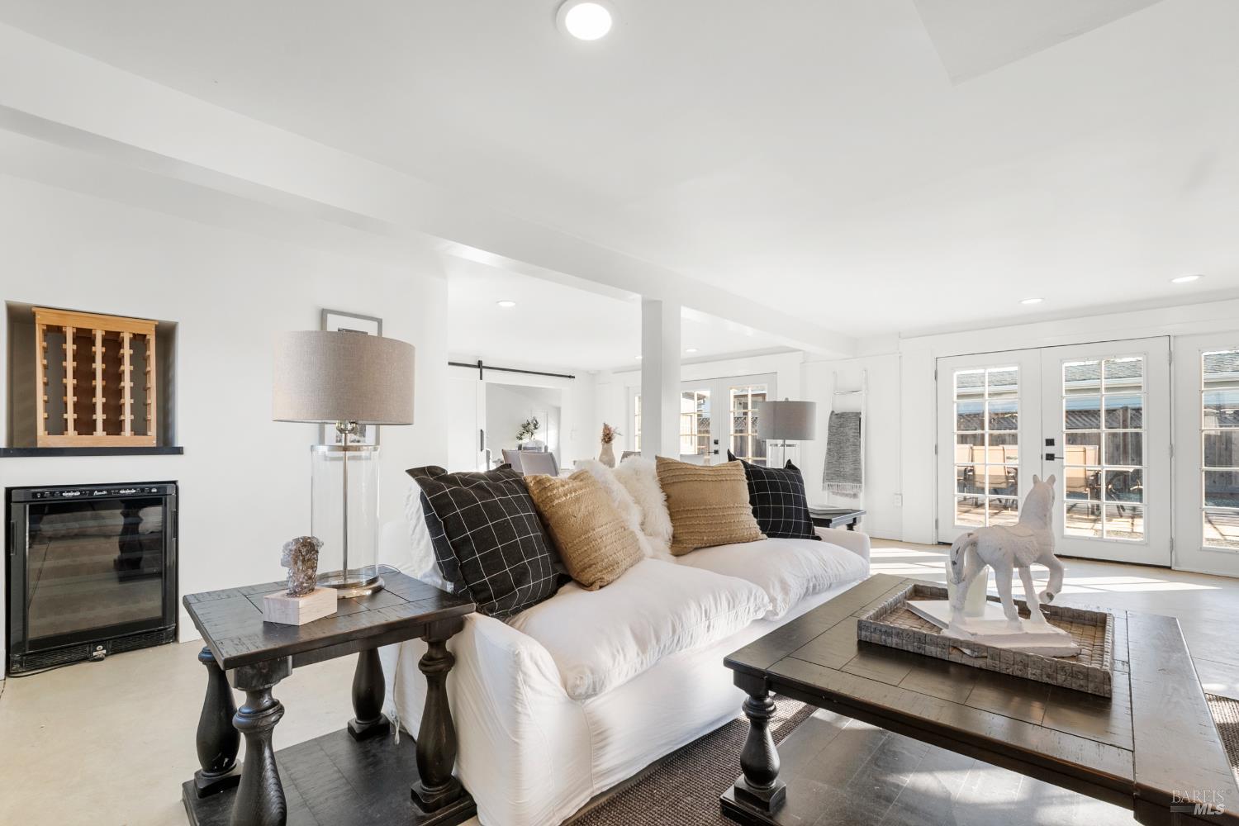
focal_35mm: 15
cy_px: 413
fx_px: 516
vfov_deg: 77.3
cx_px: 620
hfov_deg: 100.4
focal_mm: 10
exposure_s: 1/10
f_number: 8
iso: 250
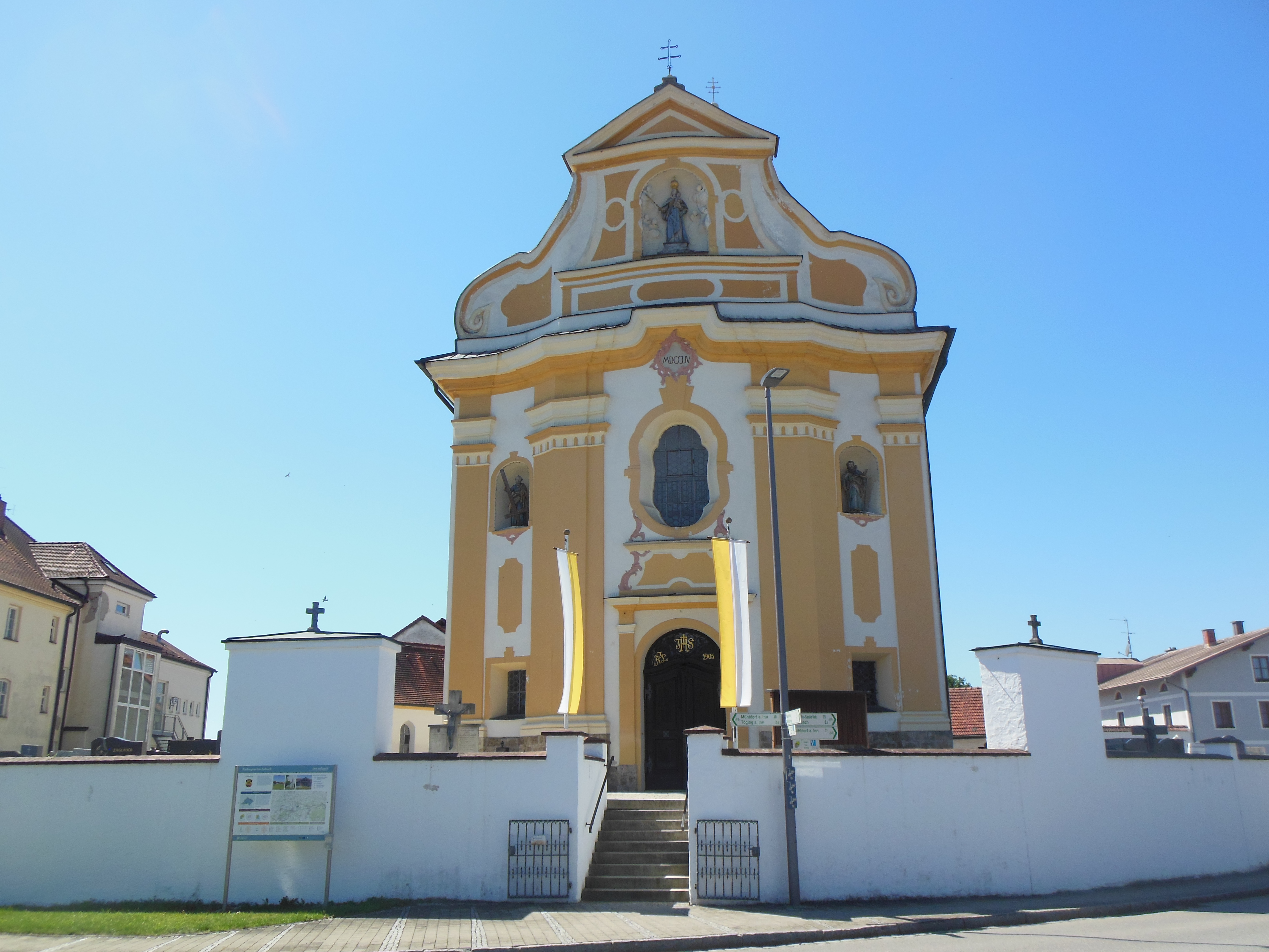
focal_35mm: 29
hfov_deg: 61.7
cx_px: 634
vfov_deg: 48.2
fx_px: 1063
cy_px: 476
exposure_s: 1/1500
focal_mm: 5.2
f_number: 3.3
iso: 125
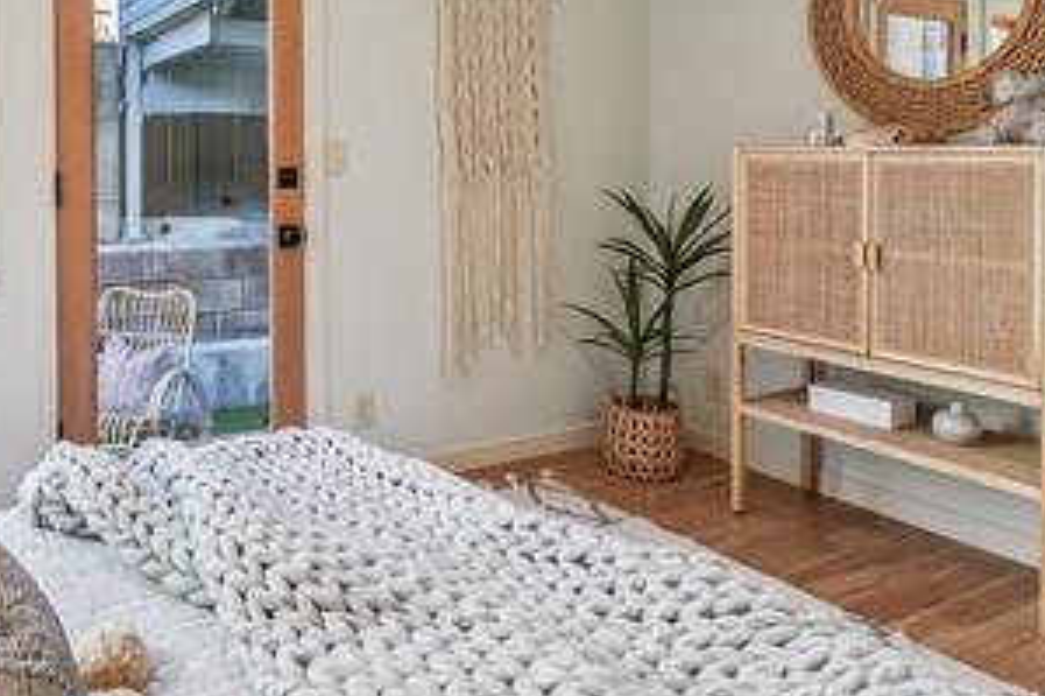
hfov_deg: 60.4
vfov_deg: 42.2
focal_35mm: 30
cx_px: 343
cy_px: 173
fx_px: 870
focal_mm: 14
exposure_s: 1/30
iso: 640
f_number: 8
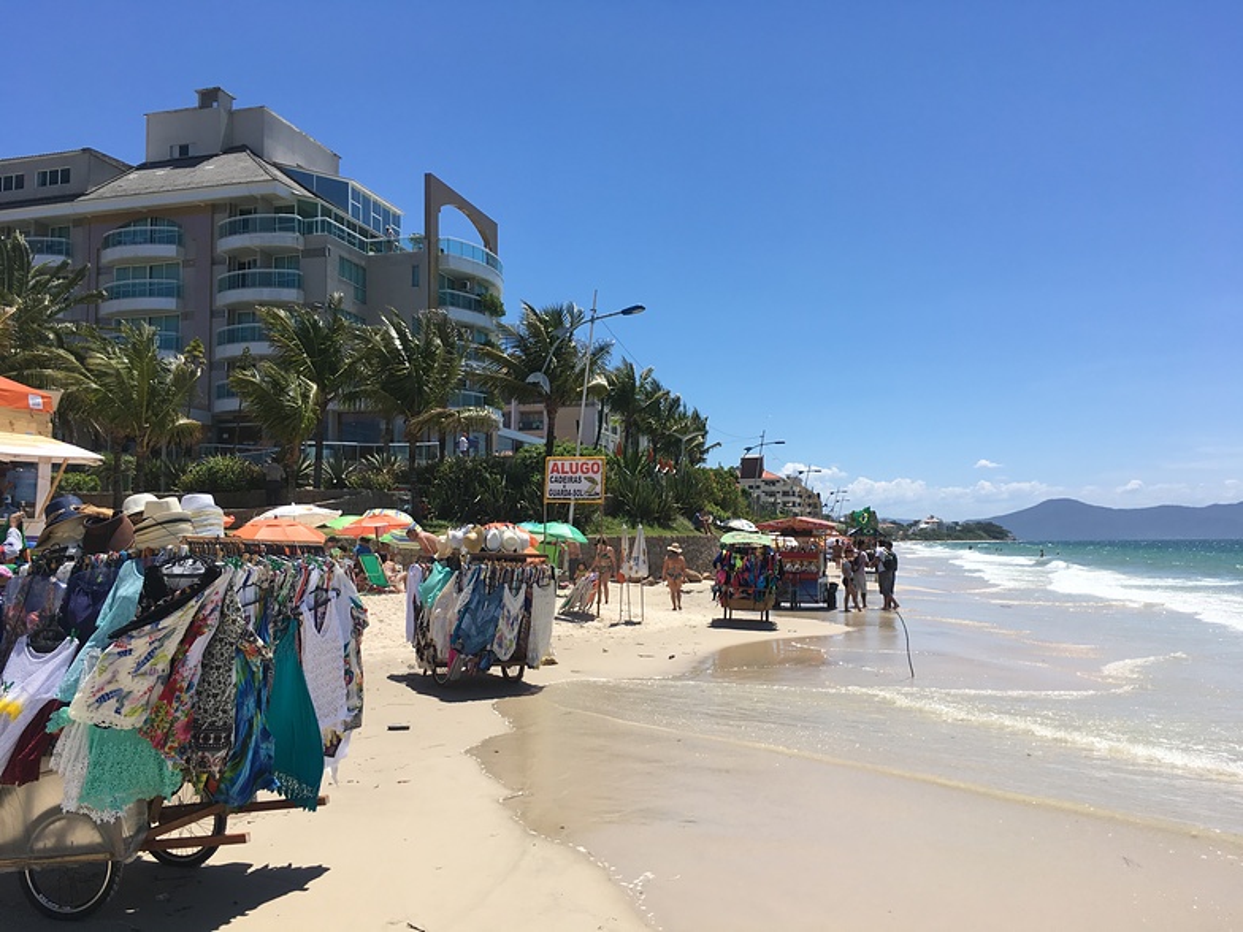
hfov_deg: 61.7
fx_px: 1041
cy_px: 466
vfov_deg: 48.2
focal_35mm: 29
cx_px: 622
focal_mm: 4.15
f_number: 2.2
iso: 25
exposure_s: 1/2079
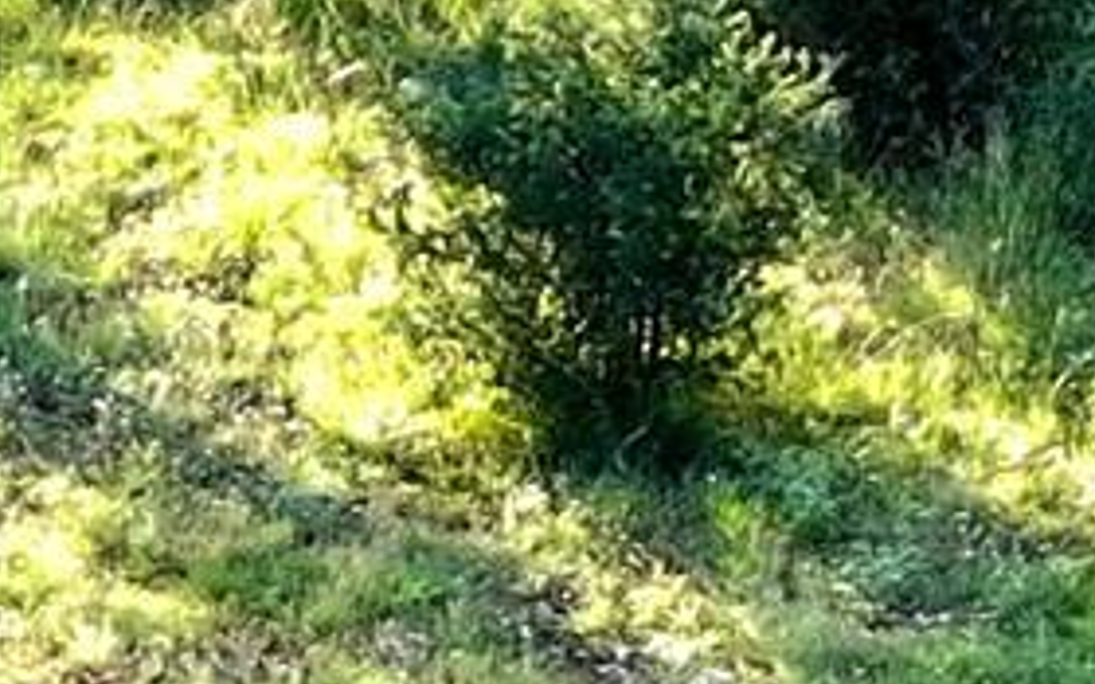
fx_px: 38377
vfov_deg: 1.0
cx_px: 1654
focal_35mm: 1286
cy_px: -1833
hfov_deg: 1.6
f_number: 3.4
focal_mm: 30.71
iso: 100
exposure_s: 1/120
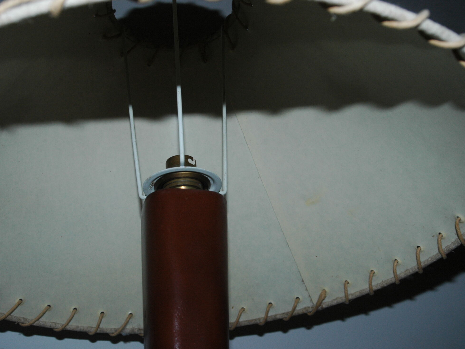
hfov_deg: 41.2
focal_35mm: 46
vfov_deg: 31.5
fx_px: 618
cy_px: 175
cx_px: 224
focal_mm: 28
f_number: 7.1
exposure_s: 1/125
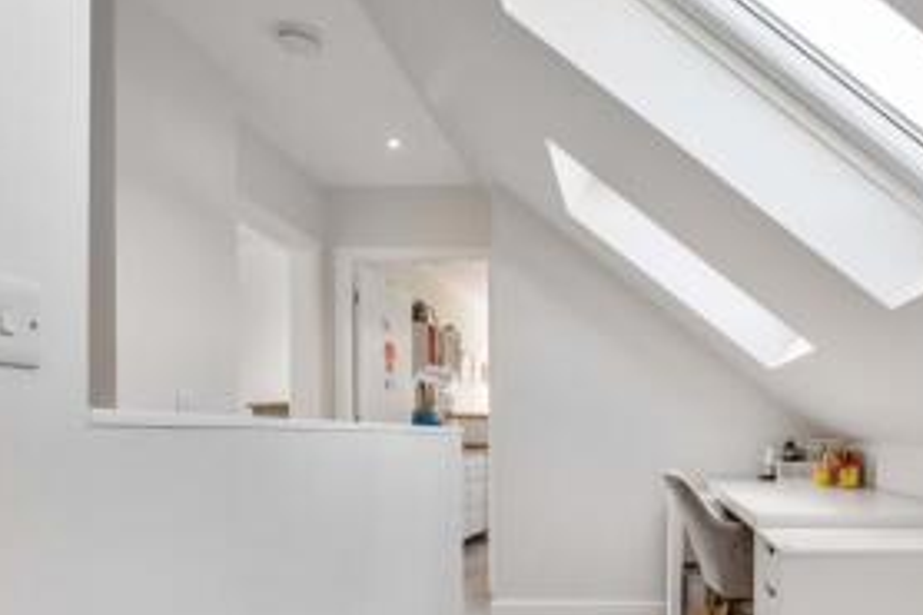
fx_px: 615
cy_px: 464
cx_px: 644
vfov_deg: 50.8
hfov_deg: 70.7
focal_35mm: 24
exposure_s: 1/100
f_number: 8
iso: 640
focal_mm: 14
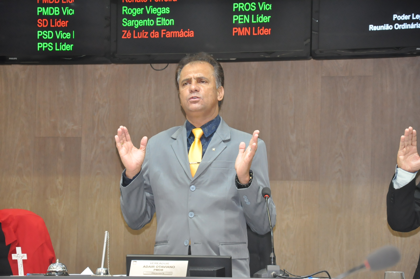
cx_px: 210
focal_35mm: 147
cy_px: 140
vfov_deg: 9.3
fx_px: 1713
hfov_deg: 14.0
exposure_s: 1/60
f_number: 5.6
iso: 2000
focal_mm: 98
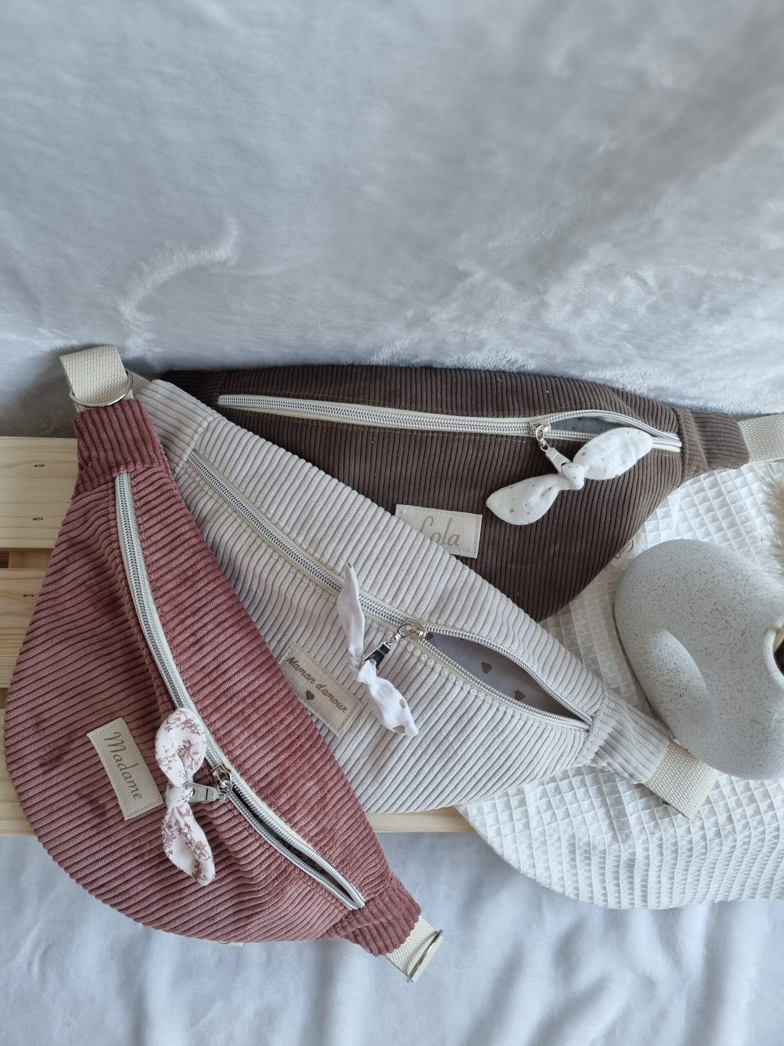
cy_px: 523
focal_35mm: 26
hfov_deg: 53.1
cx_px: 392
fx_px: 785
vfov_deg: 67.3
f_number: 1.8
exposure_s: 1/100
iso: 100
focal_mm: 5.4
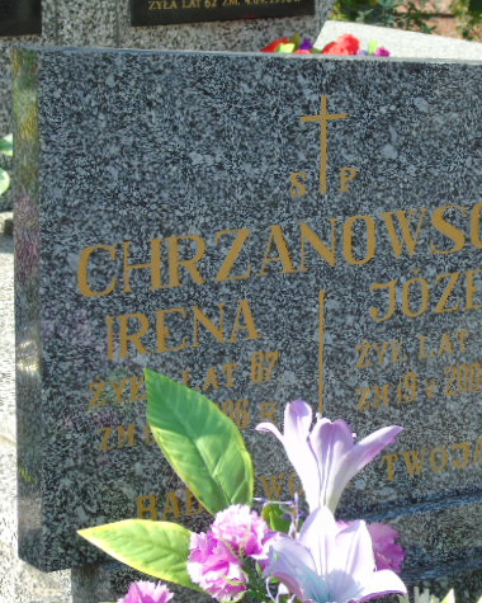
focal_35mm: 142
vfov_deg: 13.6
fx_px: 2532
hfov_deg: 10.9
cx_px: 325
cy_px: 301
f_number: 4.4
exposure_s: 1/200
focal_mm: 19
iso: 80
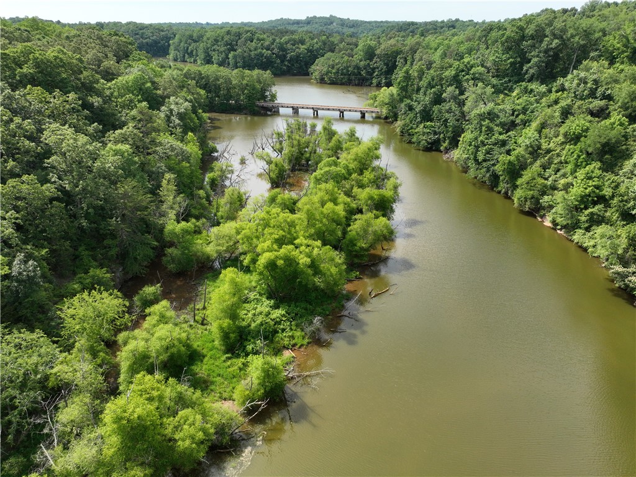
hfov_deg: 71.6
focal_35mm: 24
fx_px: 441
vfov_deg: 56.8
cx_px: 318
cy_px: 238
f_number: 2.8
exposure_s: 1/200
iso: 190
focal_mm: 12.29
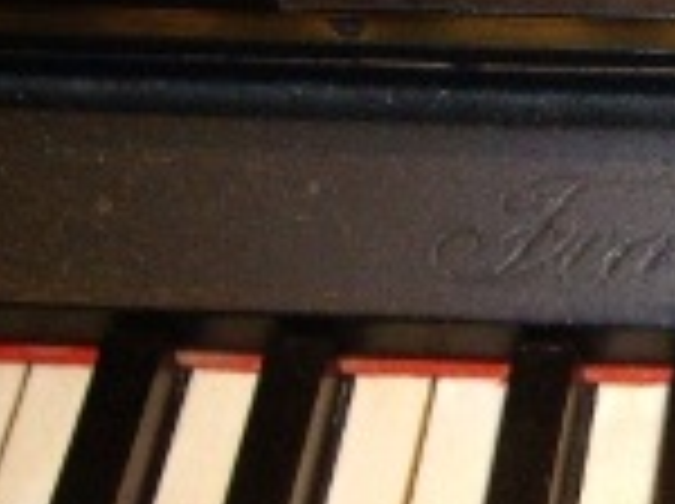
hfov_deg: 11.9
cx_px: 1053
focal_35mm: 158
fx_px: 3076
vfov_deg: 9.3
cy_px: -70
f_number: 2.8
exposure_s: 1/40
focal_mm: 7.9
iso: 400
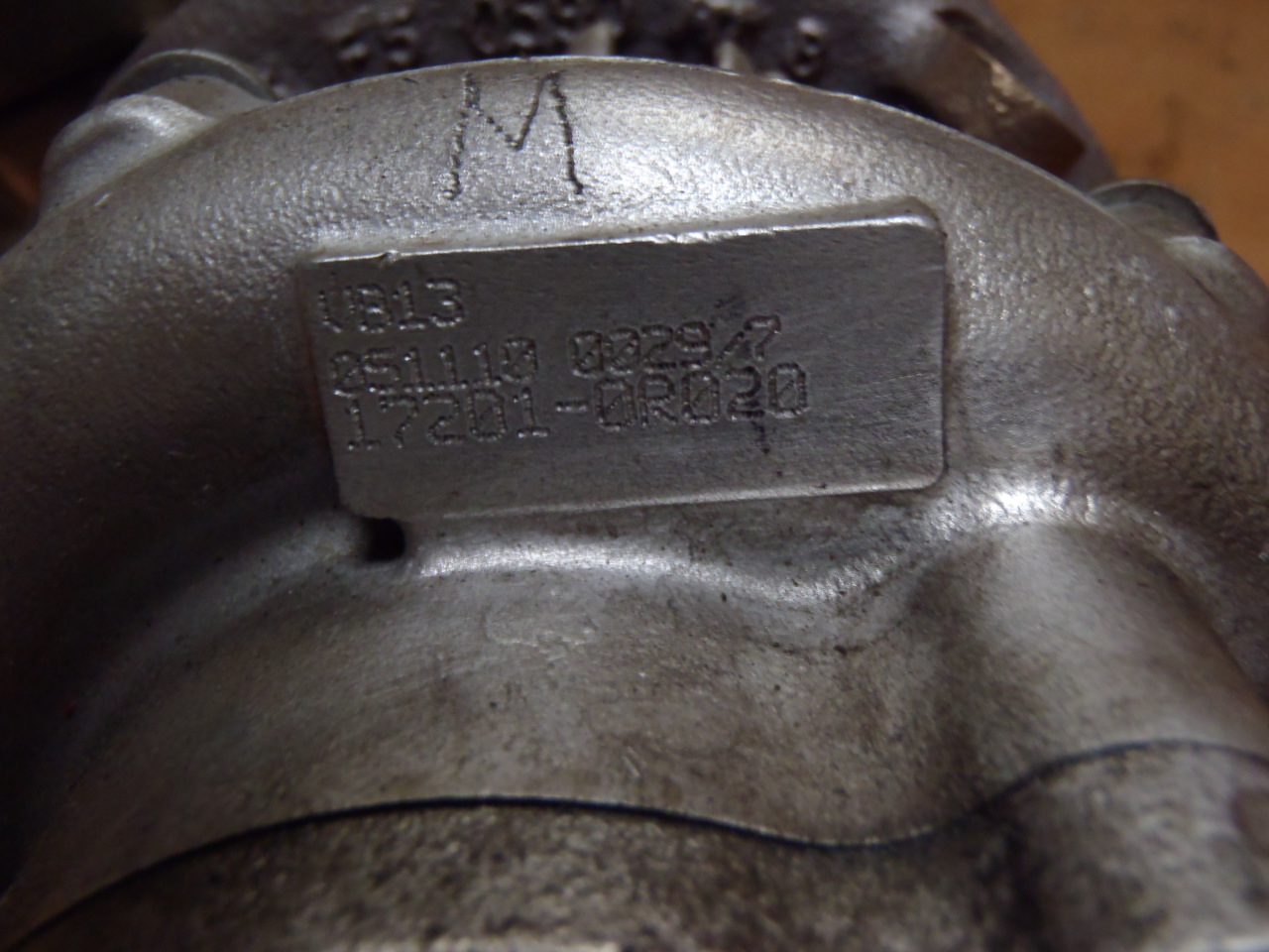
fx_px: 1356
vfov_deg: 38.7
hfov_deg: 50.1
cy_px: 476
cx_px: 634
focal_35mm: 37
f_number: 4.7
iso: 320
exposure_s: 1/4
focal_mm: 6.64
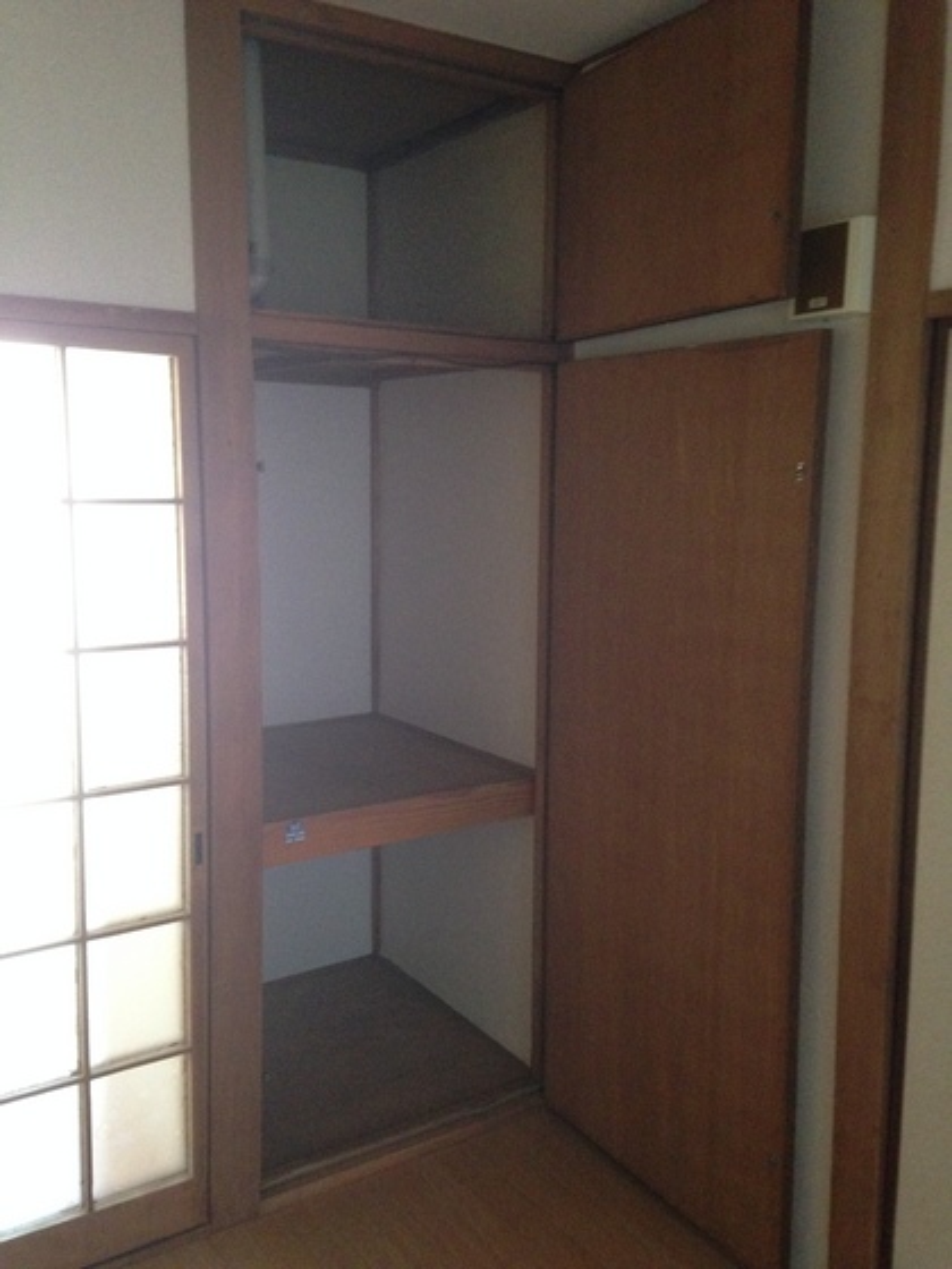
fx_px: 1210
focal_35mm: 33
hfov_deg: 42.9
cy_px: 634
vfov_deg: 55.4
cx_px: 476
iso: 400
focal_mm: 4.12
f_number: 2.4
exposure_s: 1/17
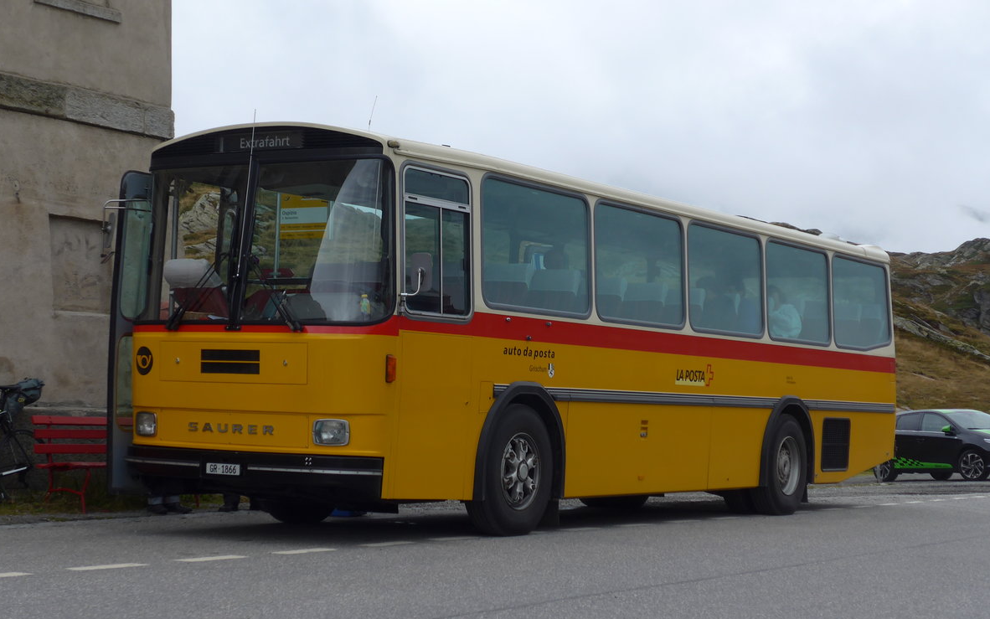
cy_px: 270
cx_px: 494
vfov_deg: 18.3
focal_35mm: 71
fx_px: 1916
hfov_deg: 29.0
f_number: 3.9
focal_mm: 13.4
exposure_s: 1/320
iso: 80
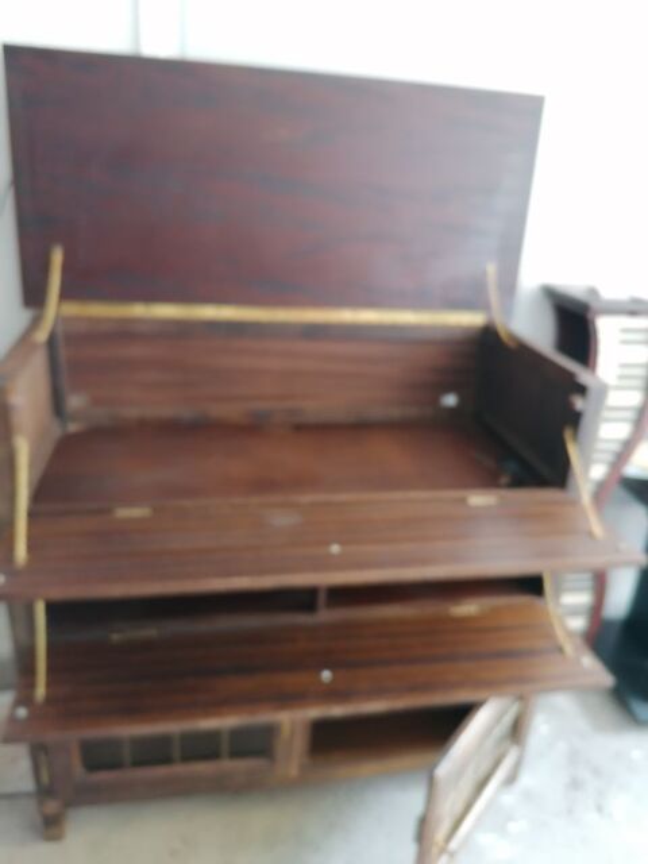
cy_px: 432
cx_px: 324
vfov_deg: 65.3
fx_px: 674
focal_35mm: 27
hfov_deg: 51.4
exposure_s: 1/20
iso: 500
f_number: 1.8
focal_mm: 4.75
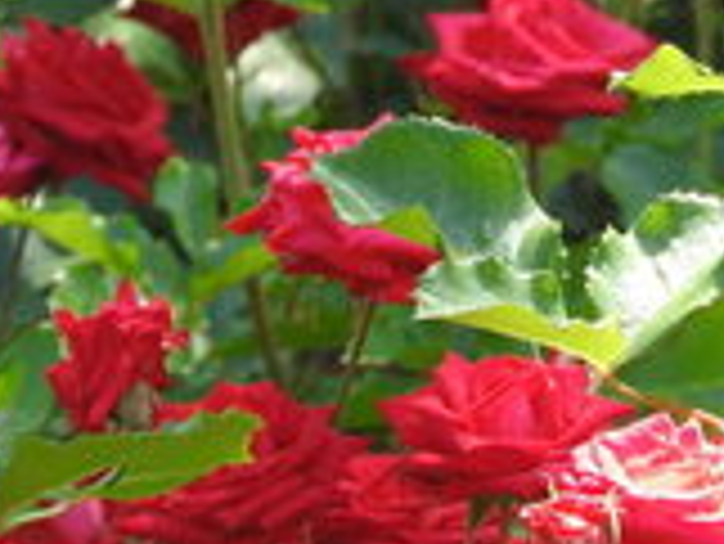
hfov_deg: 1.6
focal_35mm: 1244
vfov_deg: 1.2
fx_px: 26038
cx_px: 773
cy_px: -151
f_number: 5.6
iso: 180
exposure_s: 1/125
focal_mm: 71.7
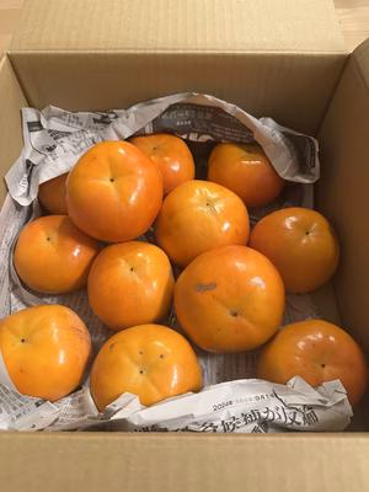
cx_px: 184
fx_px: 341
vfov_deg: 71.6
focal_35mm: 24
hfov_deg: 56.8
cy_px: 246
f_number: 1.78
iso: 640
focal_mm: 6.86
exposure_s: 1/50
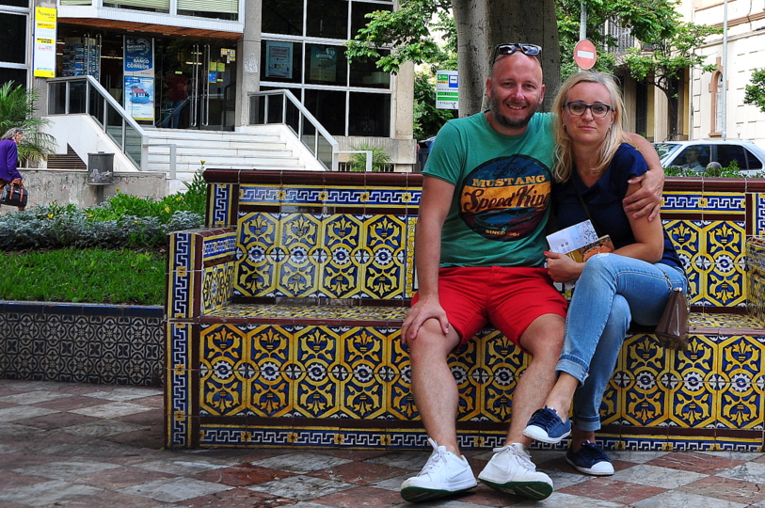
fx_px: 1316
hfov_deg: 32.2
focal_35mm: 62
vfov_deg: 21.7
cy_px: 134
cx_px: 499
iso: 400
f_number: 7.1
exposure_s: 1/200
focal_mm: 28
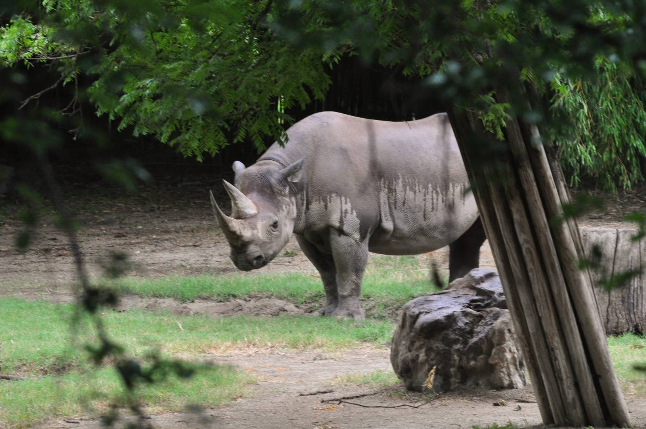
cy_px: 214
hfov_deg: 9.2
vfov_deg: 6.1
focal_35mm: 225
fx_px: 4033
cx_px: 323
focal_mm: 150
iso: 800
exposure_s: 1/125
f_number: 9
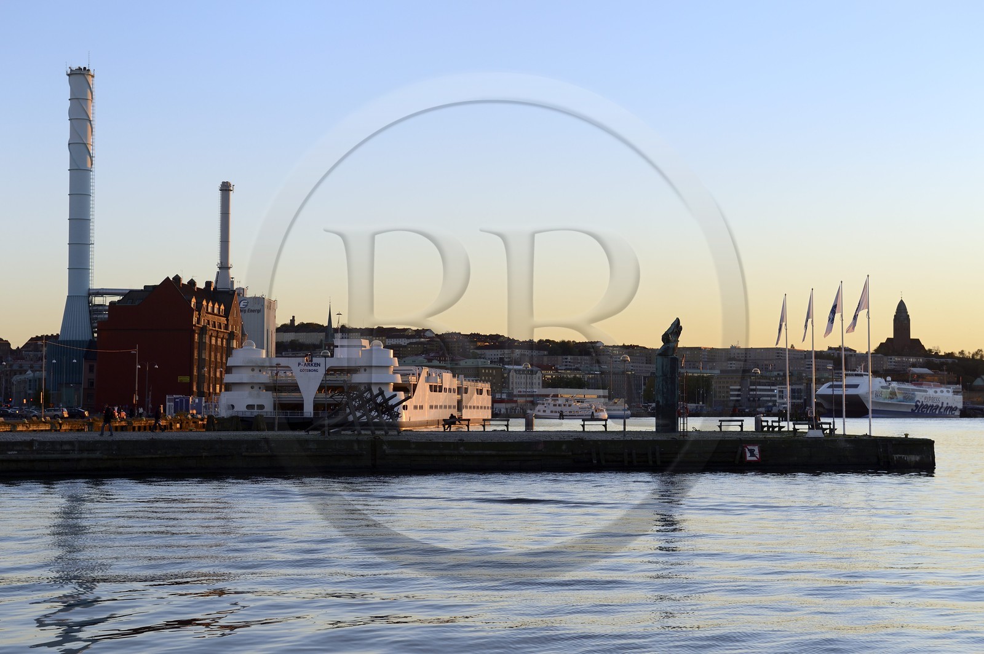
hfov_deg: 32.4
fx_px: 1693
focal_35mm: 62
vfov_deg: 21.9
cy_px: 327
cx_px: 492
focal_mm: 62
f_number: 7.1
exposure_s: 1/160
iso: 200
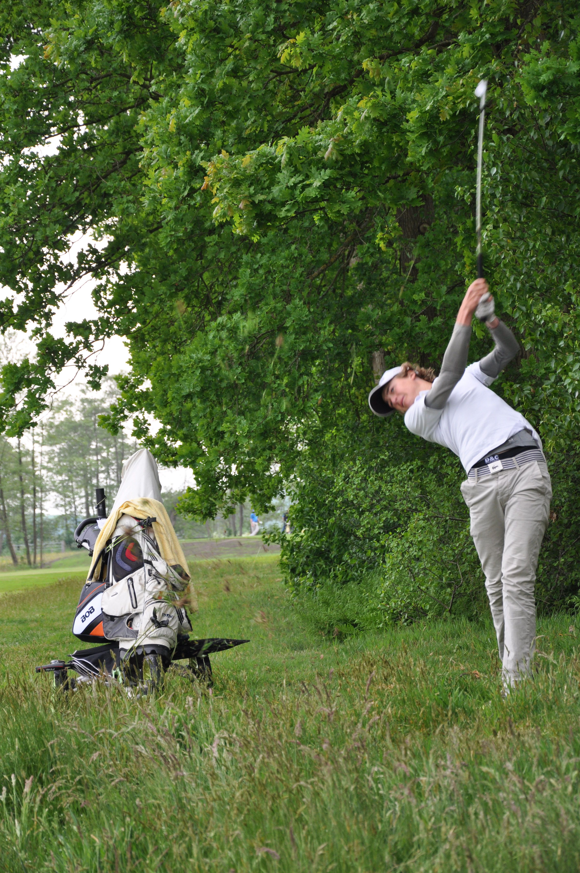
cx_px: 290
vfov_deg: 17.1
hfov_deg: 11.4
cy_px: 436
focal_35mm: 120
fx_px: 2907
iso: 400
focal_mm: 80
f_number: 5.3
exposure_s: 1/125
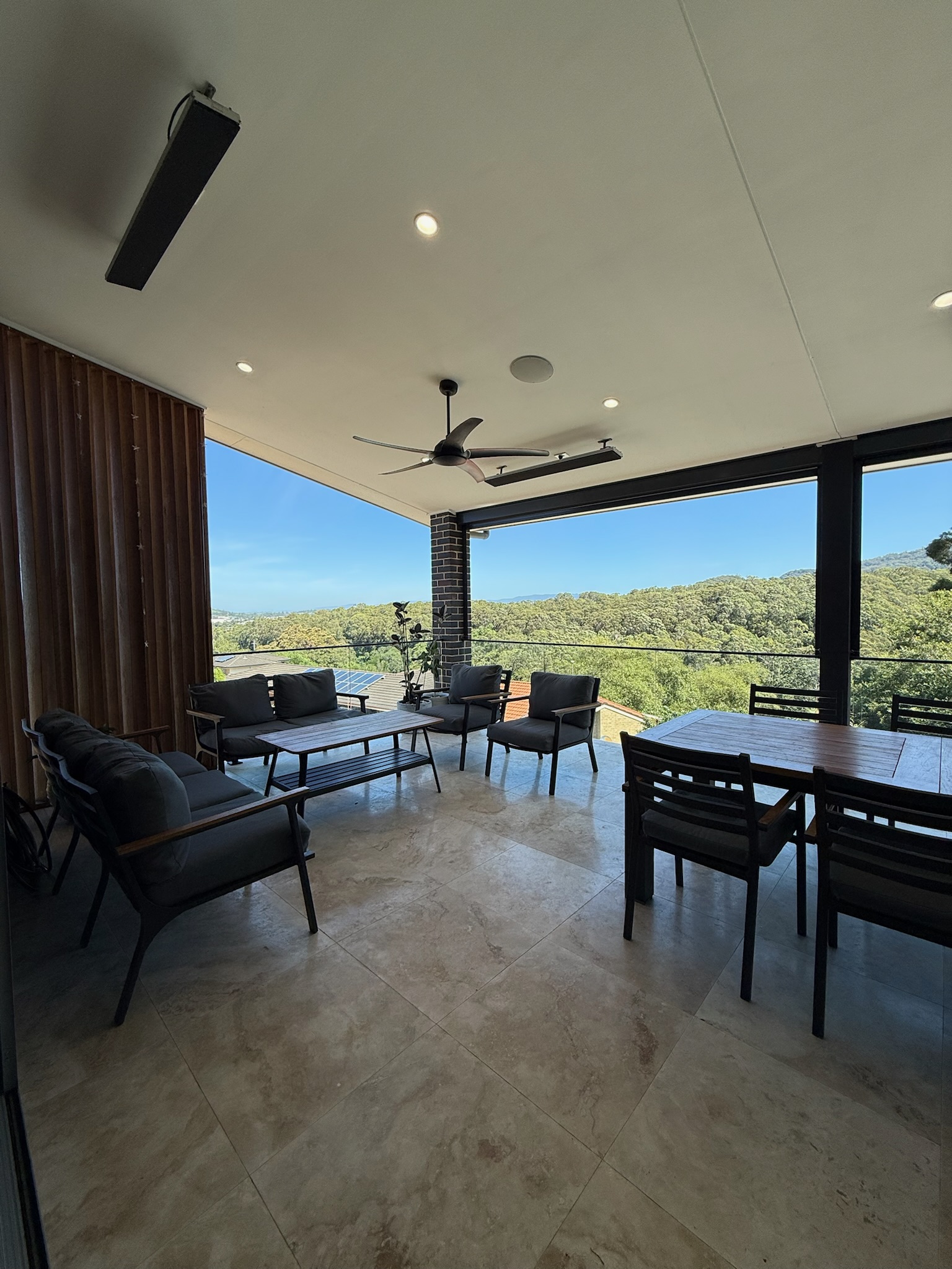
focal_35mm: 14
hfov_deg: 85.7
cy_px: 634
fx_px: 513
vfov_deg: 102.1
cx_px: 476
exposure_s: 1/864
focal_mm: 2.22
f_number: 2.2
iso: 50
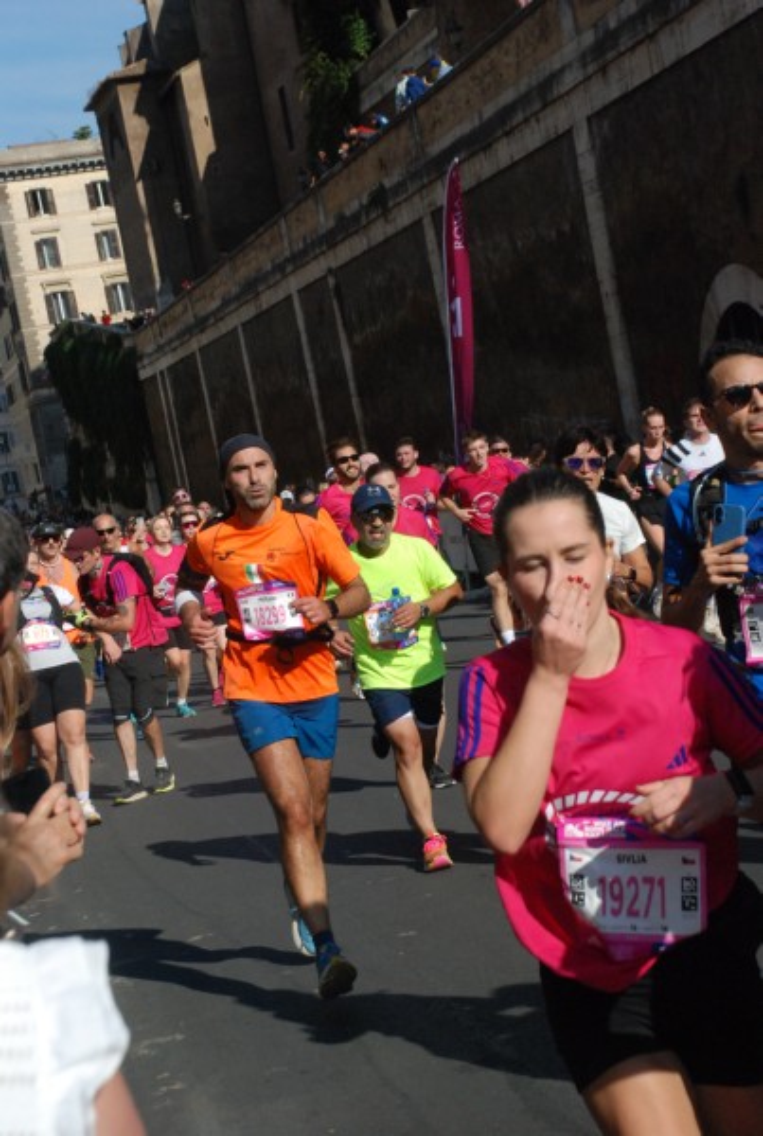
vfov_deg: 25.9
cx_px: 382
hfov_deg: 17.6
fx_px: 2467
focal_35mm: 78
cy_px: 568
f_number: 9
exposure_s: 1/2000
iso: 1000
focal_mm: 52
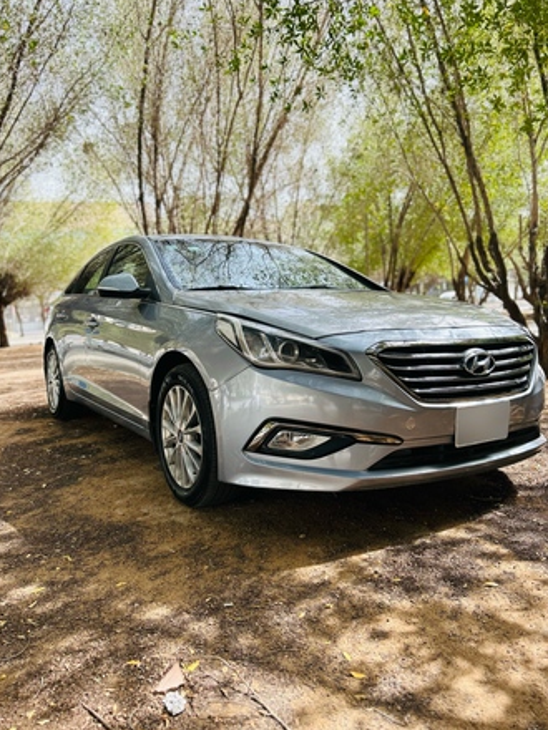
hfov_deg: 51.4
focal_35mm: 27
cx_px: 275
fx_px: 570
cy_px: 356
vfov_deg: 65.3
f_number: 1.5
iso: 50
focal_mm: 5.7
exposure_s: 1/558
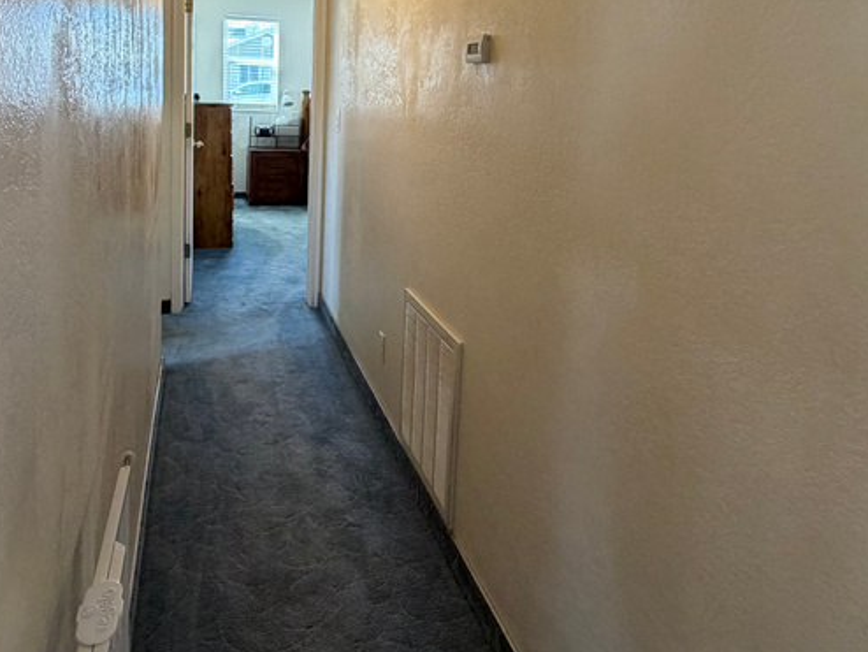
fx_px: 728
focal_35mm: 29
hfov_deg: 61.5
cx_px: 397
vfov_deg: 46.5
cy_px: 162
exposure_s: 1/60
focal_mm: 2.22
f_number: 2.2
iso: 250
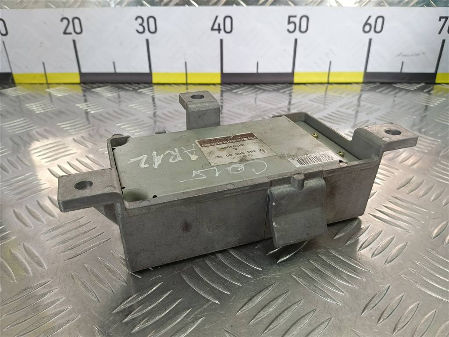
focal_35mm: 27
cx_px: 224
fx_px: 350
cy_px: 168
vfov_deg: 51.4
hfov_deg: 65.3
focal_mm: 4.11
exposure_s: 1/100
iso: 147
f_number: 1.6
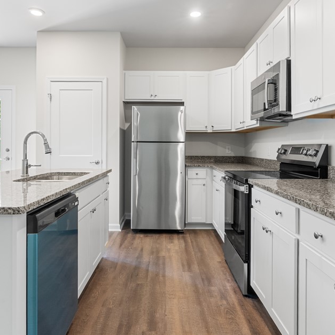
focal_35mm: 25
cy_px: 151
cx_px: 165
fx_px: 274
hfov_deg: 62.9
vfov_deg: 62.8
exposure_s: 1/5
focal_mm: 17
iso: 500
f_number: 11
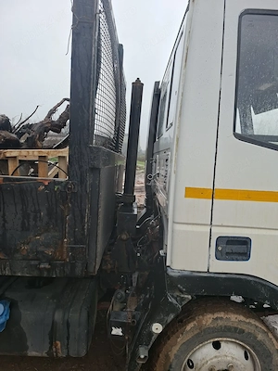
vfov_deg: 73.9
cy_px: 186
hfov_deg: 58.9
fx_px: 246
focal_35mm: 23
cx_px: 139
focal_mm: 5.54
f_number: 1.8
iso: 50
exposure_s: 1/338
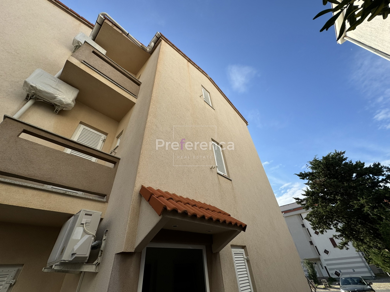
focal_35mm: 14
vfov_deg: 85.7
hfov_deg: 102.1
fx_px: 158
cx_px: 195
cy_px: 146
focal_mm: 2.22
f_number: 2.2
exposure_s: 1/1567
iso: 50
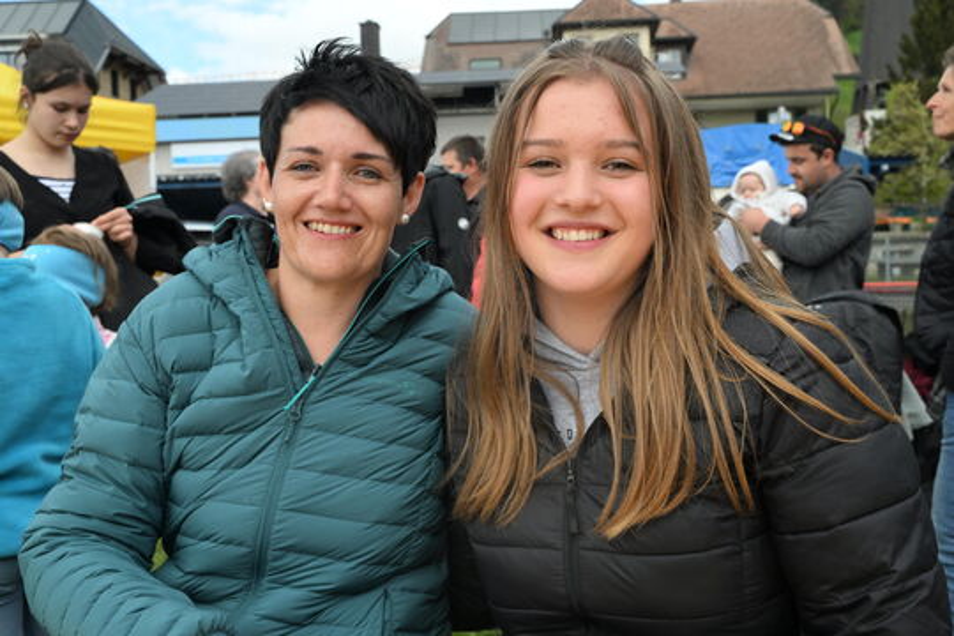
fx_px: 1060
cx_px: 477
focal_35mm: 40
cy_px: 318
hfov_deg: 48.5
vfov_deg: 33.4
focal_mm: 40
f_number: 9
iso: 800
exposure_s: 1/640
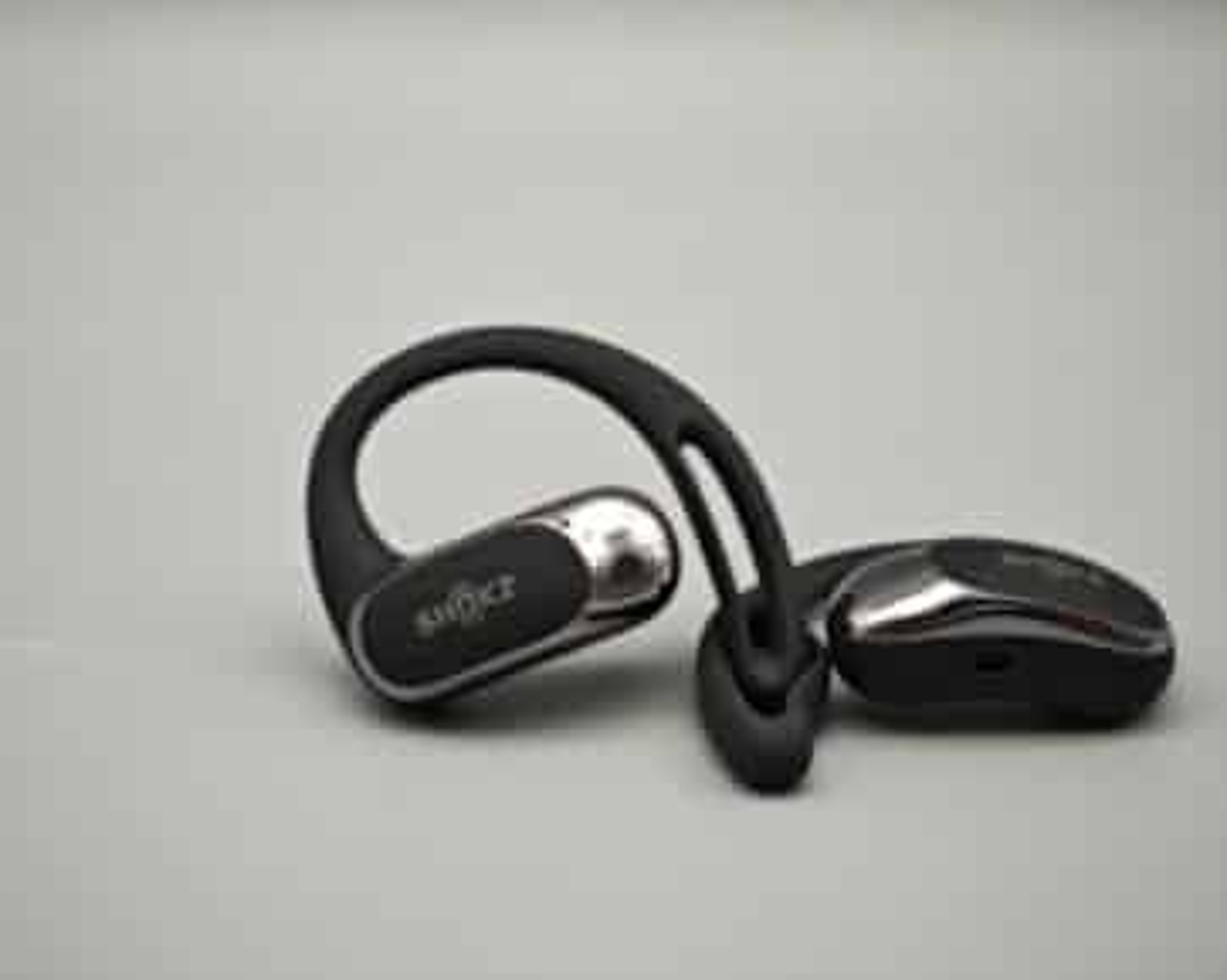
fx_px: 2867
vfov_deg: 19.4
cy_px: 493
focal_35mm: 79
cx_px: 580
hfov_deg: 24.2
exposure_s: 1/128
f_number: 1.8
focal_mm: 12.28
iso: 50
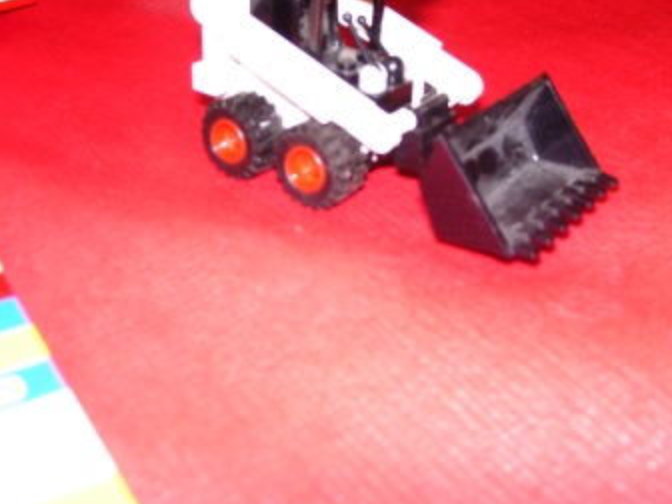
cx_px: 336
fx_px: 932
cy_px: 174
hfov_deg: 39.7
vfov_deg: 30.1
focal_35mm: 48
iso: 80
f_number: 2.7
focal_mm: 6
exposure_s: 1/60
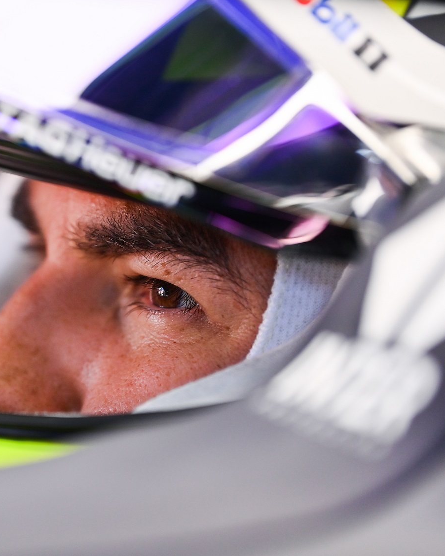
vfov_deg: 6.8
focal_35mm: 283
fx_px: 4658
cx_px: 58
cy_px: 277
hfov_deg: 5.5
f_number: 2.8
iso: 800
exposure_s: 1/500
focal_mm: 200
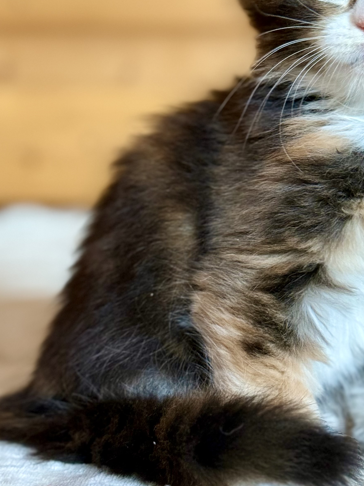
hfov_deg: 17.8
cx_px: 290
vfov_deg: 23.7
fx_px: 1150
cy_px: 146
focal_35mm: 82
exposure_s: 1/40
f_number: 1.78
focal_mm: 6.76
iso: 320
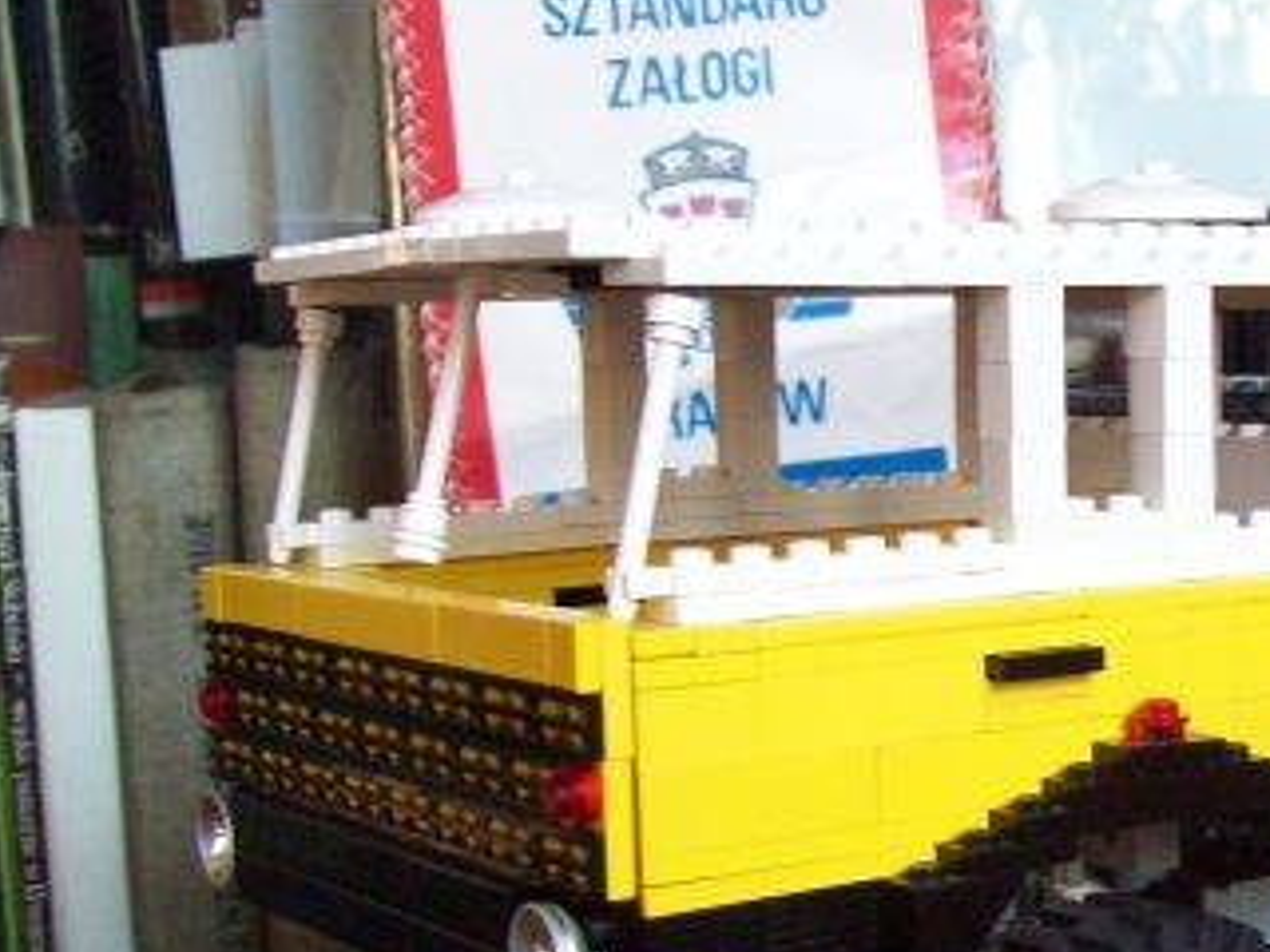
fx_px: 2642
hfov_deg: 26.2
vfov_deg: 20.3
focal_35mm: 72
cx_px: 1131
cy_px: 714
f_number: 2.7
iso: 160
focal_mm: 6
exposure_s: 1/26.7
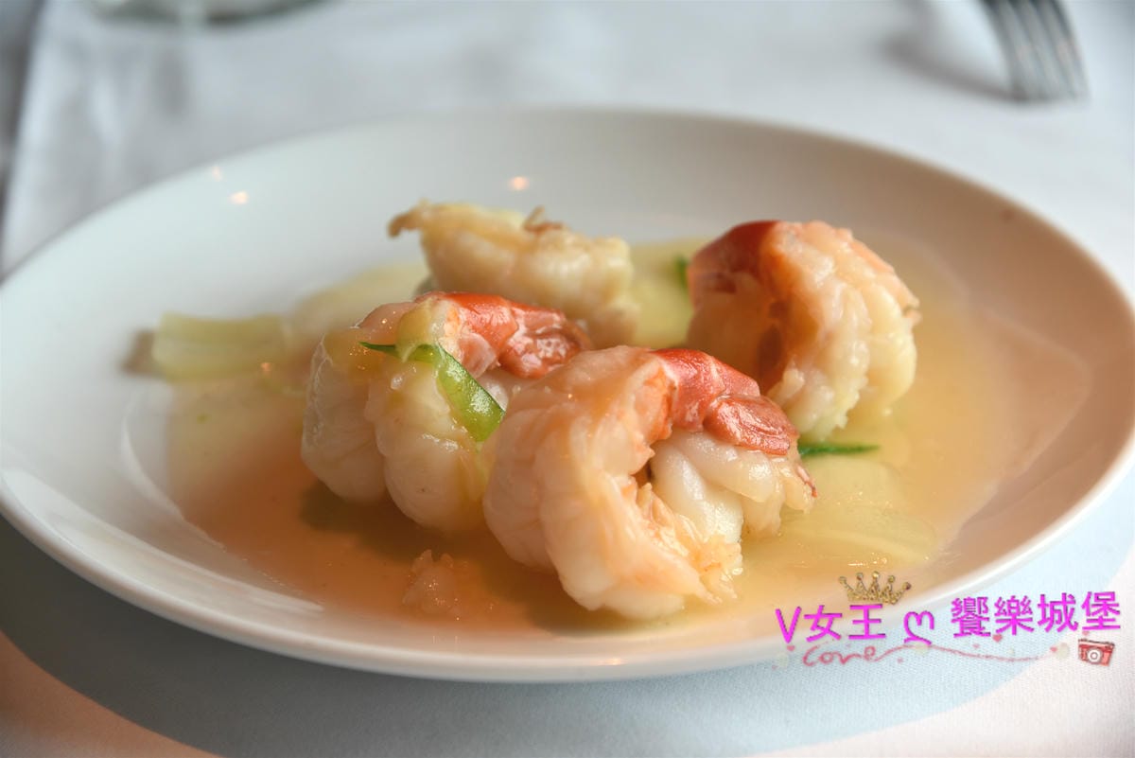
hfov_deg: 23.9
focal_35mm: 85
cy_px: 379
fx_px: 2681
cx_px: 568
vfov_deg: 16.1
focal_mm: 85
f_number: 5.6
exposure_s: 1/125
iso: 400
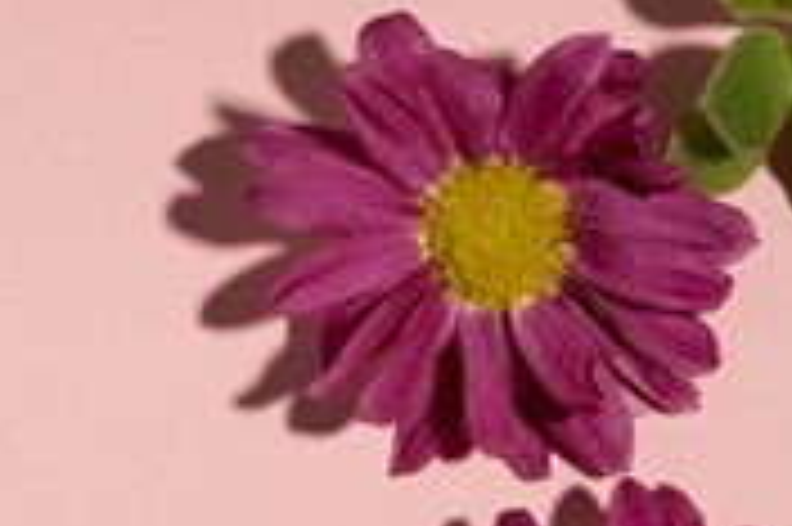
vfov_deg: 3.9
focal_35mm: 341
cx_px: 1102
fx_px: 7495
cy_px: 1463
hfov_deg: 6.0
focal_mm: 50
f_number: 13
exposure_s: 1/125
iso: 100
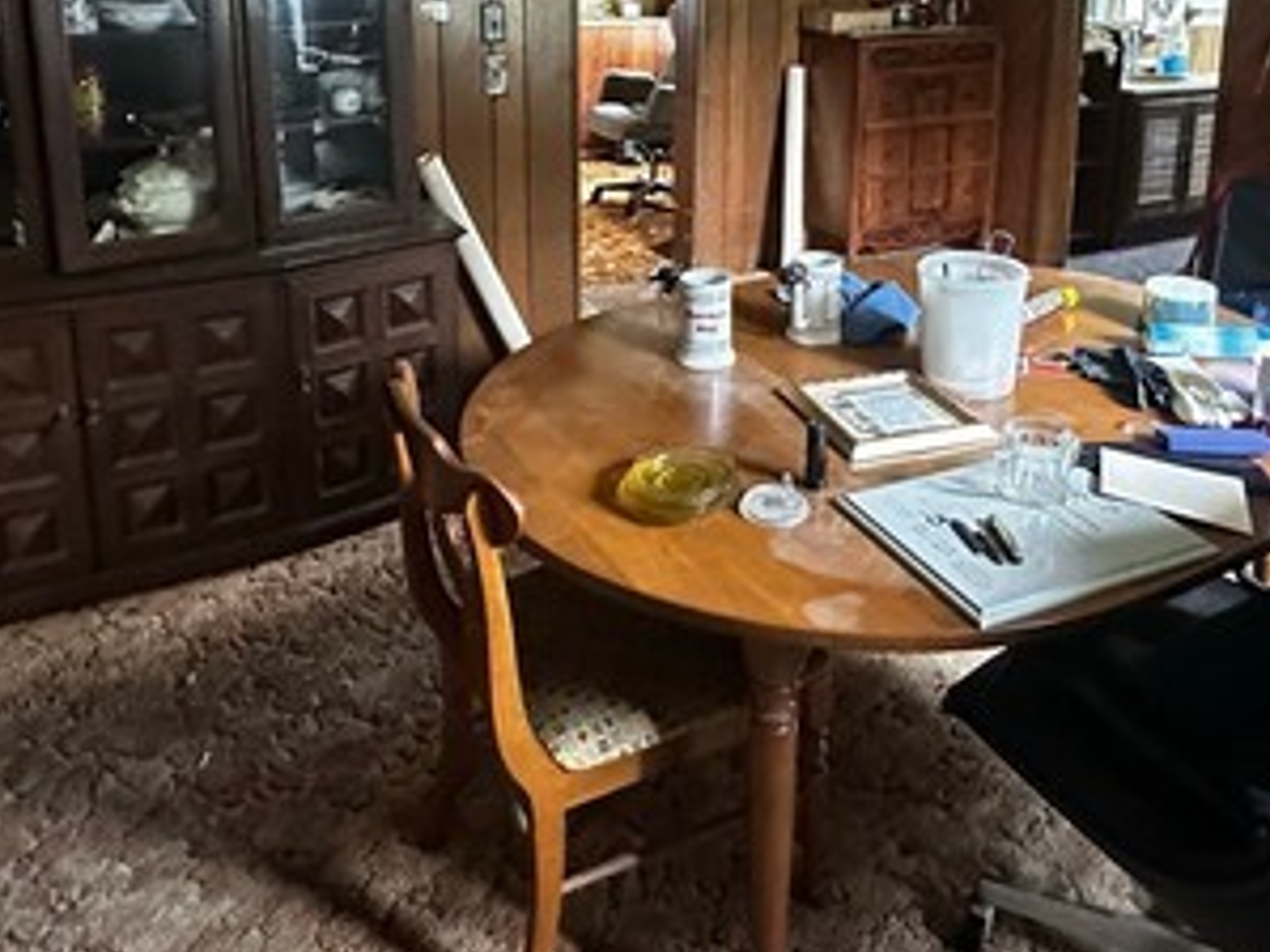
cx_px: 654
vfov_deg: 44.0
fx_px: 1100
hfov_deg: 60.0
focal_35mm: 30
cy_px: 162
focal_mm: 2.22
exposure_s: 1/50
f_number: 2.2
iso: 1250
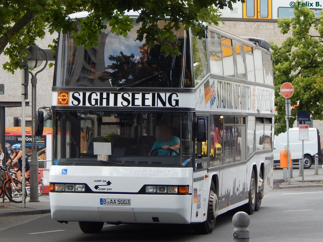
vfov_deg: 14.2
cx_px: 162
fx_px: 970
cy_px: 121
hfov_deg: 18.9
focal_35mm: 104
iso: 125
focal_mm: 18.7
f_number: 4.5
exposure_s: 1/160
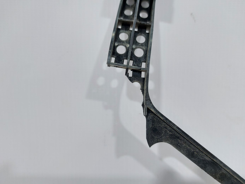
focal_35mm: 24
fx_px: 170
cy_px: 92
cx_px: 122
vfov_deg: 56.8
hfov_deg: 71.6
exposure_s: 1/50
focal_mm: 5.23
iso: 80
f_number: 1.8
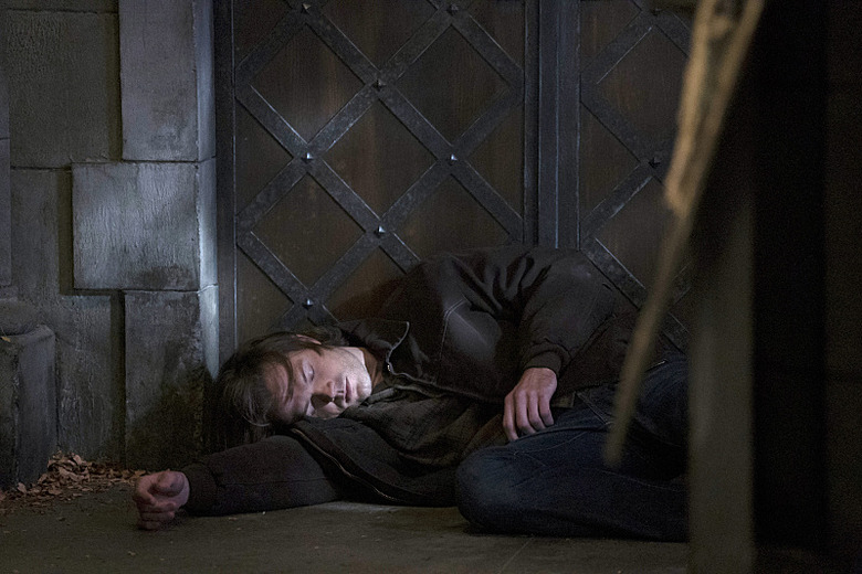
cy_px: 287
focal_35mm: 200
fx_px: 4789
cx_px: 431
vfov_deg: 6.9
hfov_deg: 10.3
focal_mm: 200
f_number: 4
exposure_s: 1/200
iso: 8000
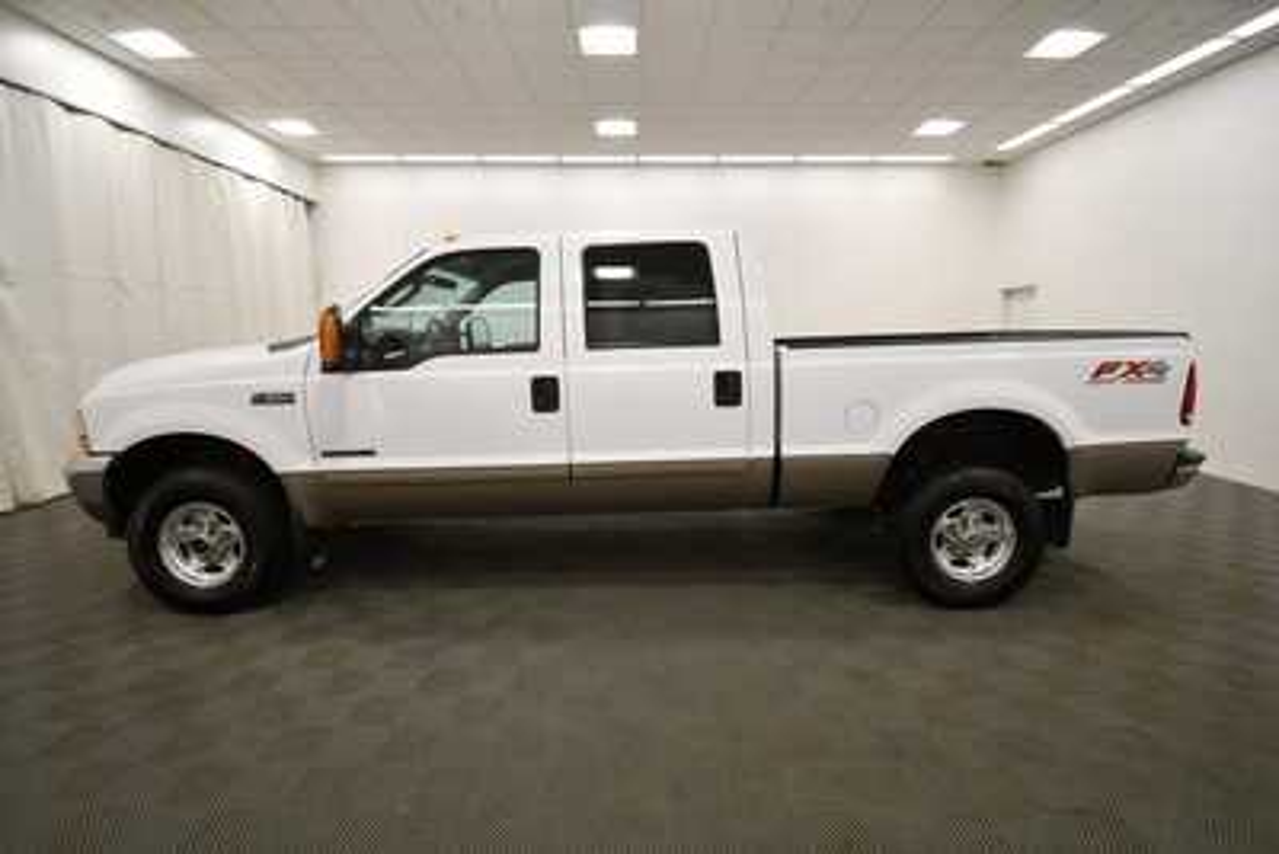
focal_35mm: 16
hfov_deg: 96.7
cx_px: 640
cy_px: 427
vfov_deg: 73.8
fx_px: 569
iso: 720
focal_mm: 11
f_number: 4.8
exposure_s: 1/250
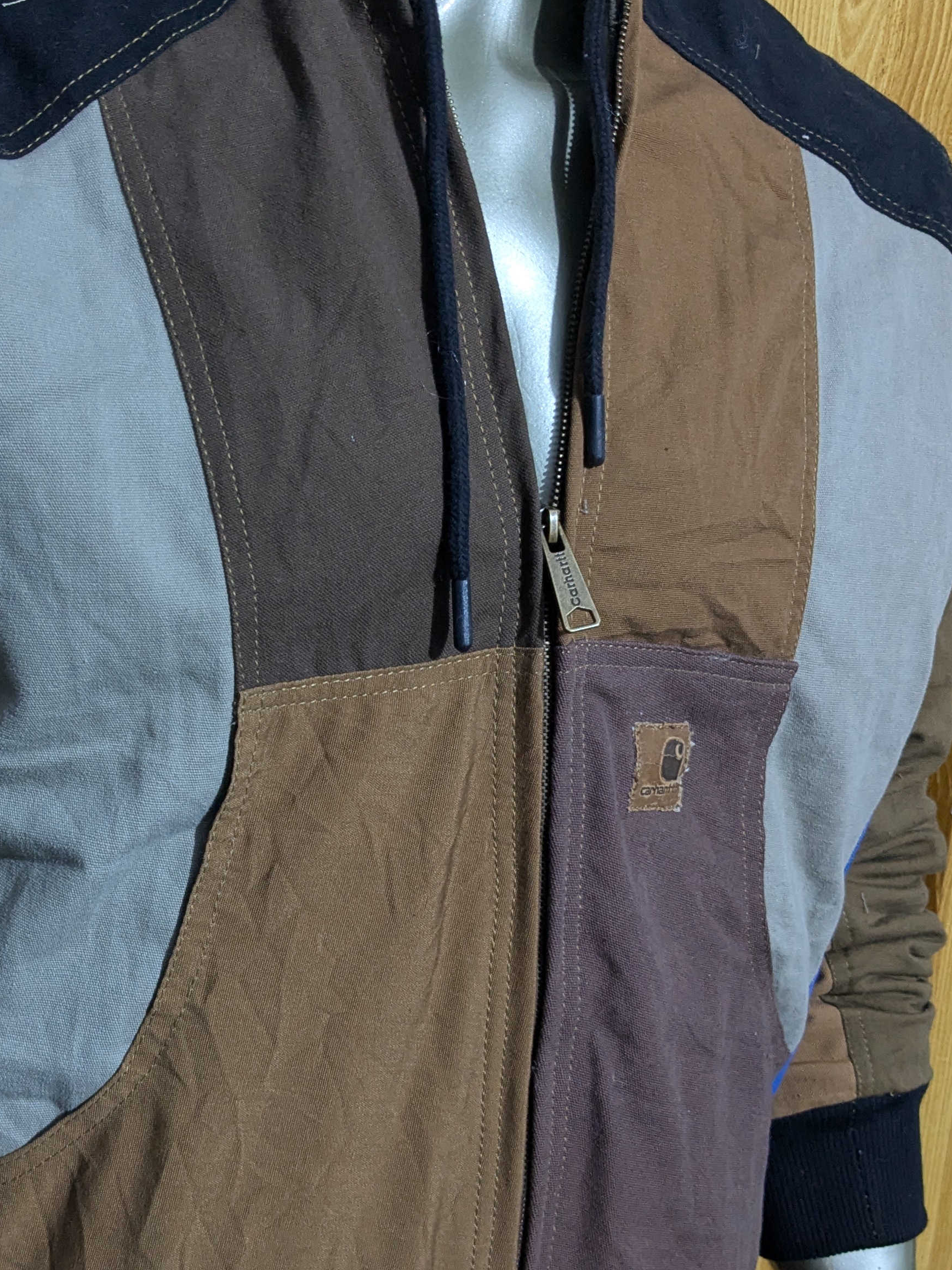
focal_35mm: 47
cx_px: 196
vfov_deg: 40.4
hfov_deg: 30.2
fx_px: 1723
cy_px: 701
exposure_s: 1/33.3
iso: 227
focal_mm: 4.38
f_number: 1.73
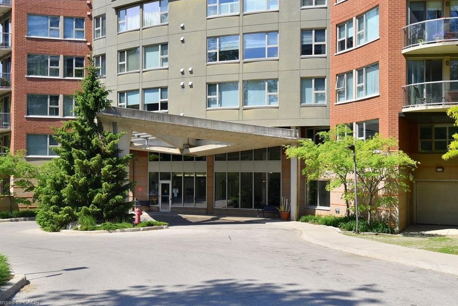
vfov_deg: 36.9
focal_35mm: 36
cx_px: 226
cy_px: 149
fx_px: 458
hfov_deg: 53.1
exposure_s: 1/640
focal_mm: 35
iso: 640
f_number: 13
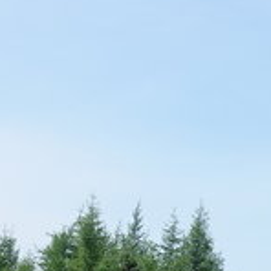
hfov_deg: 6.9
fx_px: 2241
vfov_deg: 6.6
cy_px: 598
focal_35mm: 253
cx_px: 295
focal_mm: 16.17
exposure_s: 1/400
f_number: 5.6
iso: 125
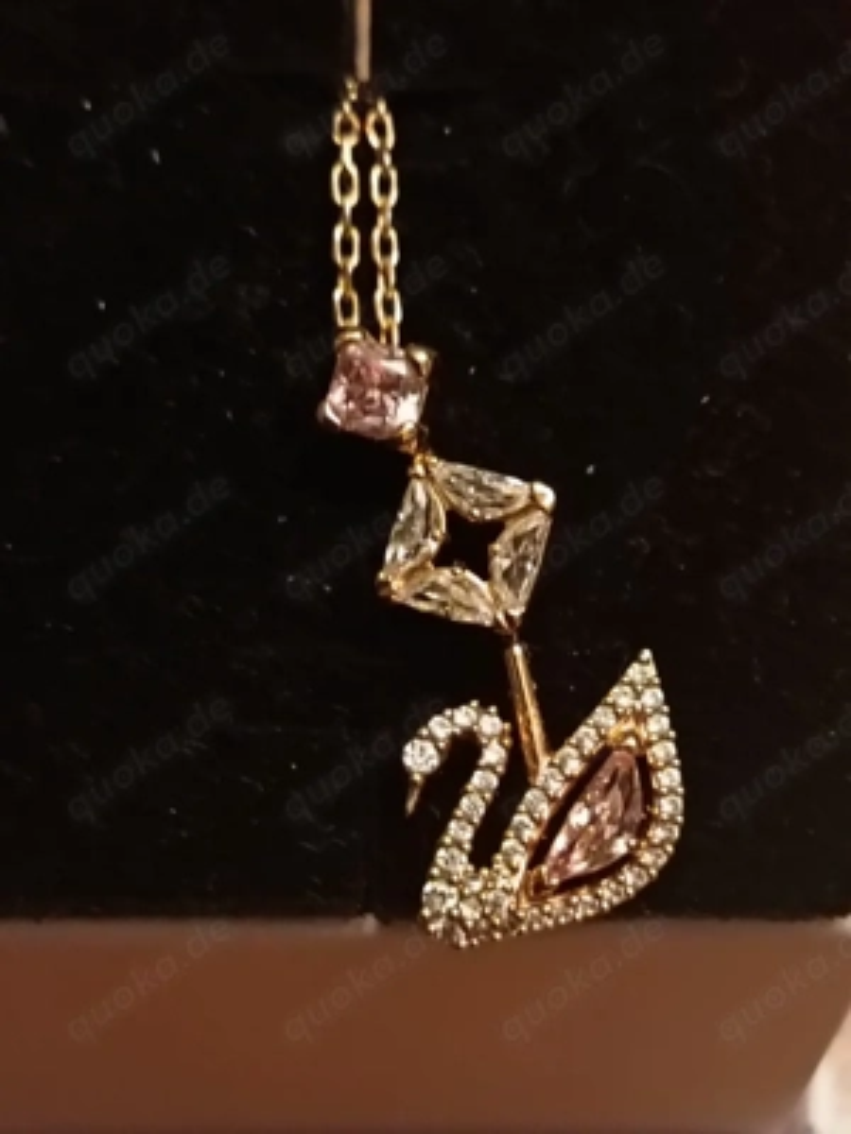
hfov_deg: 20.4
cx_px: 426
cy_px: 567
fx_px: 2360
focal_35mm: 72
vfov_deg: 27.0
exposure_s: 1/25.1
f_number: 1.75
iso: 3308
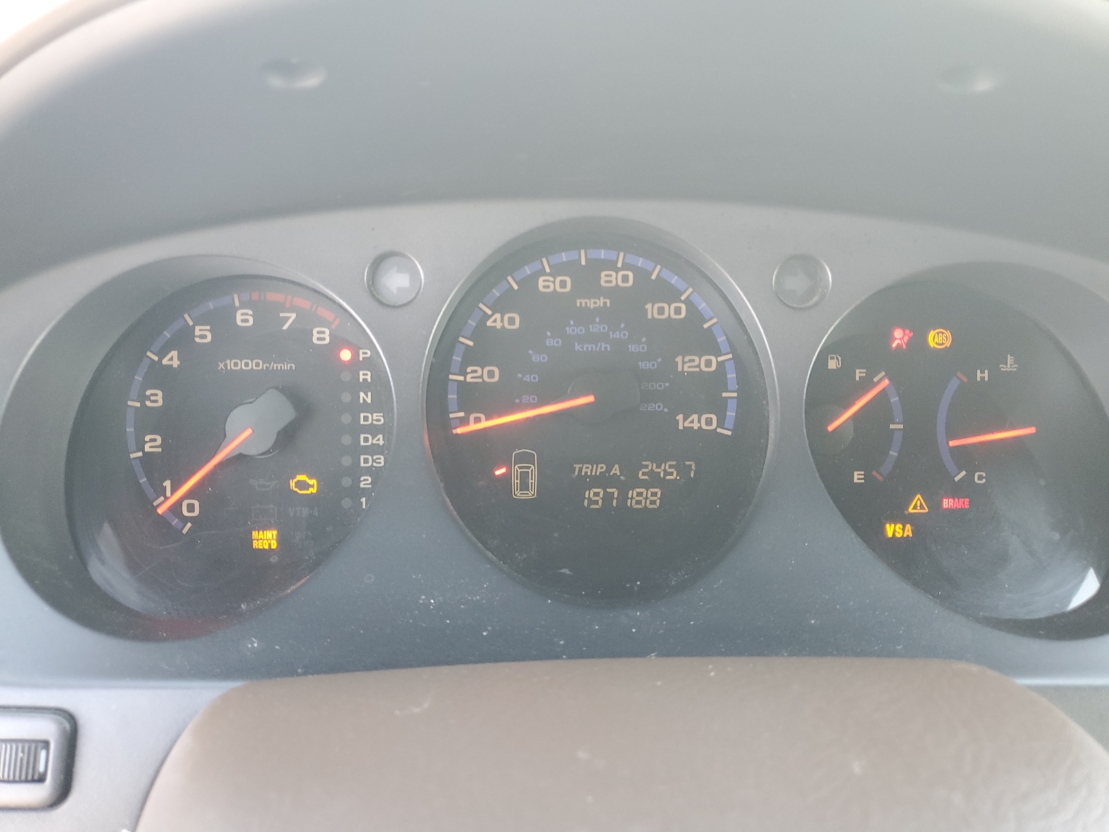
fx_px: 833
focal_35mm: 26
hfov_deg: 67.3
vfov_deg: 53.1
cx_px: 554
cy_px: 416
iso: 87
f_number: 1.5
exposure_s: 1/60.2
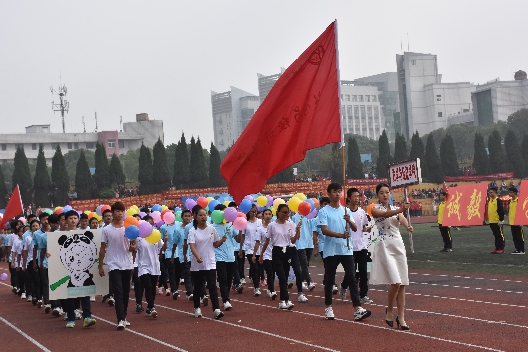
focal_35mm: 66
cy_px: 176
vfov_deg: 20.6
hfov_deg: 30.5
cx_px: 259
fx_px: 968
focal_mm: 42
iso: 500
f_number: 10
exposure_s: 1/400
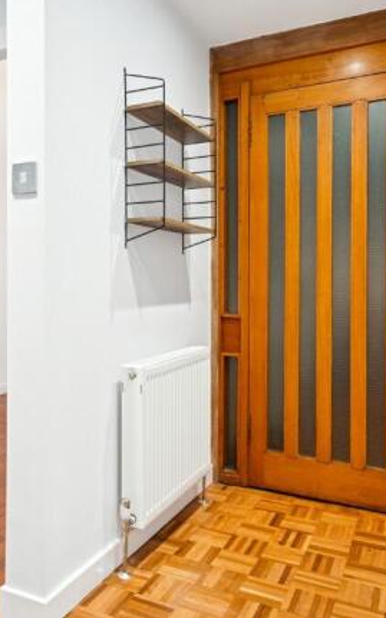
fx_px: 522
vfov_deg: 61.3
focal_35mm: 31
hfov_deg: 40.2
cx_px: 138
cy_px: 306
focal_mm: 20
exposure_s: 1/80
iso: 800
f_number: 4
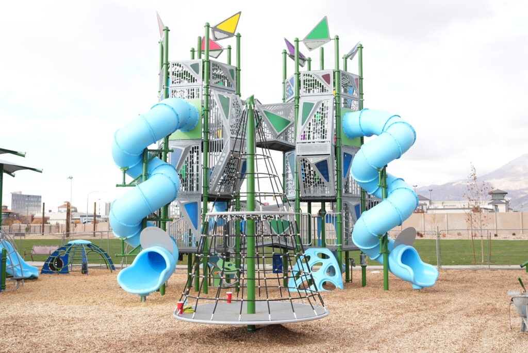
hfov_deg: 48.4
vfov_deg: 33.4
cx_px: 264
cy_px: 176
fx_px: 587
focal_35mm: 40
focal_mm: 40
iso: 200
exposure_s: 1/250
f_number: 5
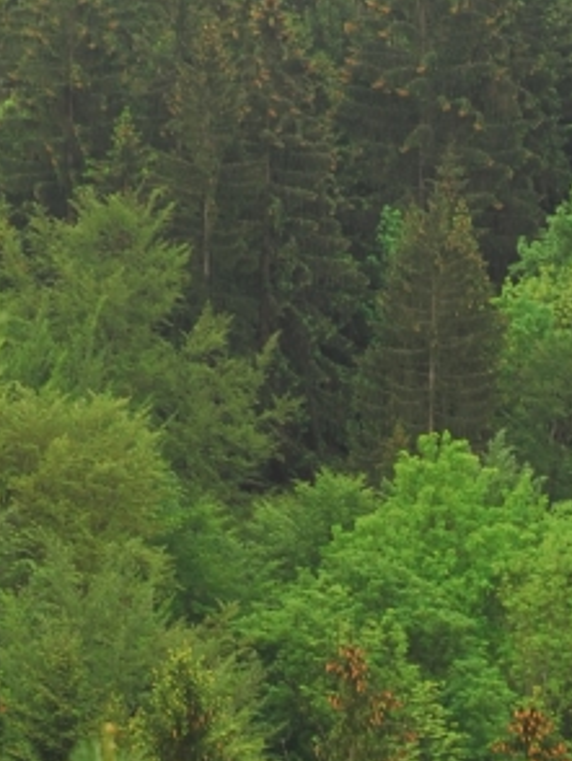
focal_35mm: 293
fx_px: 6446
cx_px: 186
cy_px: 193
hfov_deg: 5.1
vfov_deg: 6.8
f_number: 8
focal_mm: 50
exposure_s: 1/50
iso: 100
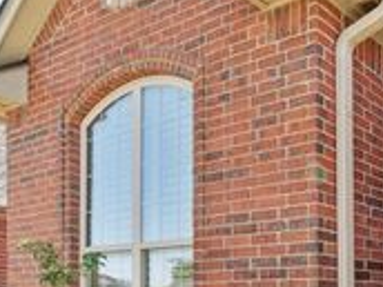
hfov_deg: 36.8
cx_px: 434
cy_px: 308
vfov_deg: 31.0
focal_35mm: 42
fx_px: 465
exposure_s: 1/125
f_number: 8
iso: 100
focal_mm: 10
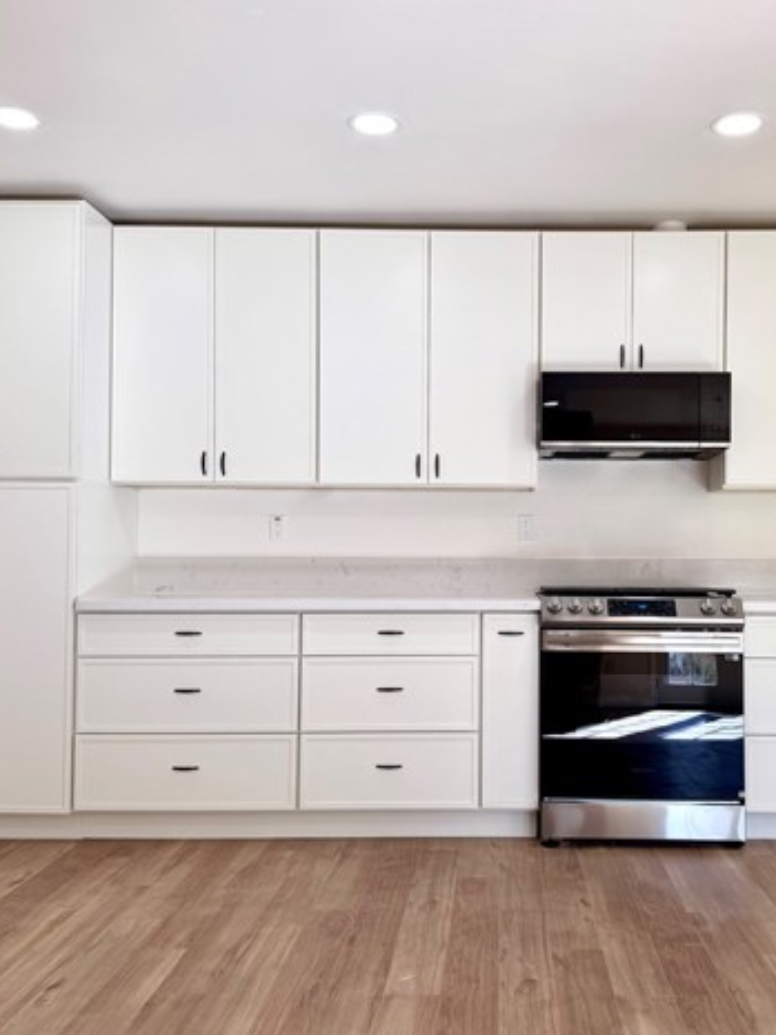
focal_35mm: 33
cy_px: 526
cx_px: 505
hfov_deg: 42.5
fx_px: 986
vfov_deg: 55.3
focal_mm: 6.76
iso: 80
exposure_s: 1/294
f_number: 1.78
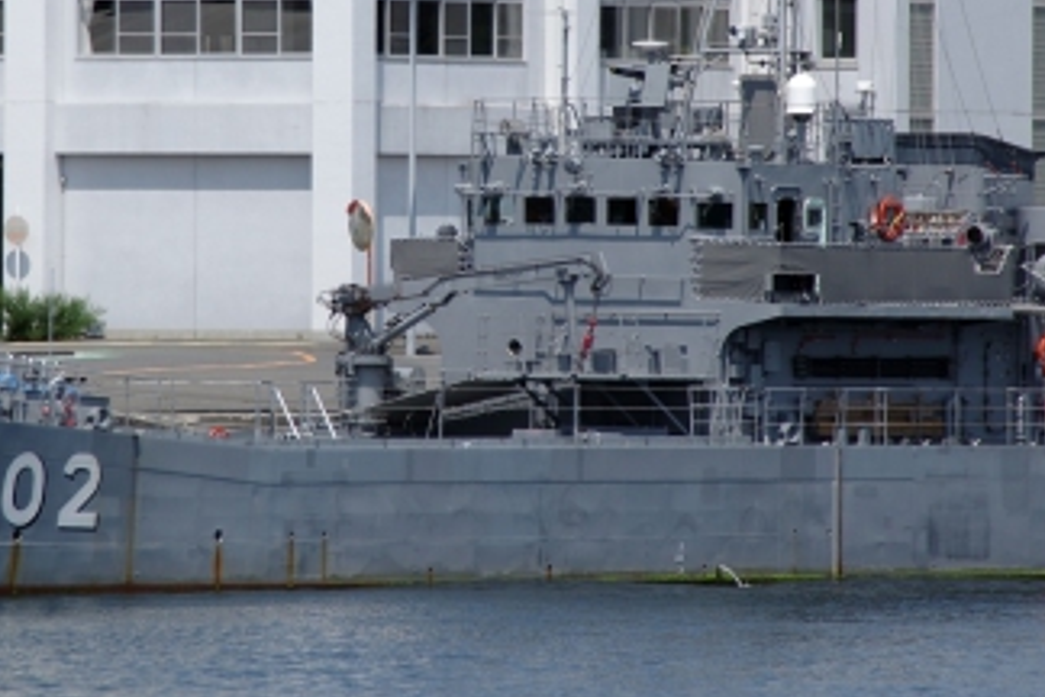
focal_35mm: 717
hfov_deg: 2.9
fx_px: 20811
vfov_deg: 1.9
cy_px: 108
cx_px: 400
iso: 100
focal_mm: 210
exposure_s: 1/320
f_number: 9
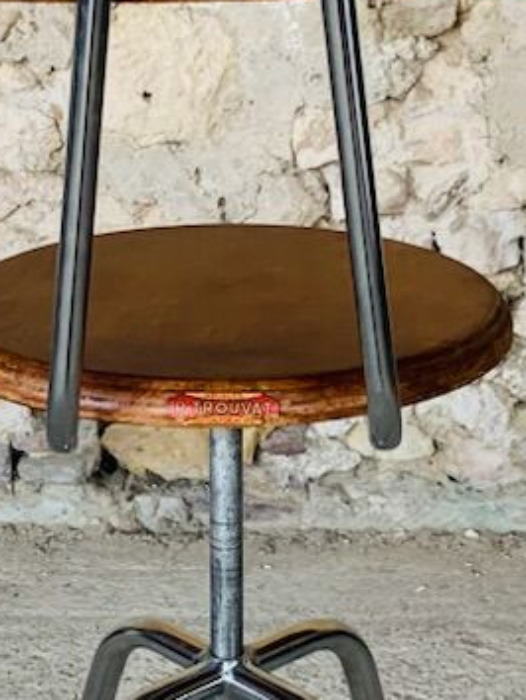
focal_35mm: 94
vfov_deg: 20.9
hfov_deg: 15.7
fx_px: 1902
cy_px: 354
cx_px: 225
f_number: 1.8
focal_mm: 4.25
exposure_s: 1/121
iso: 80
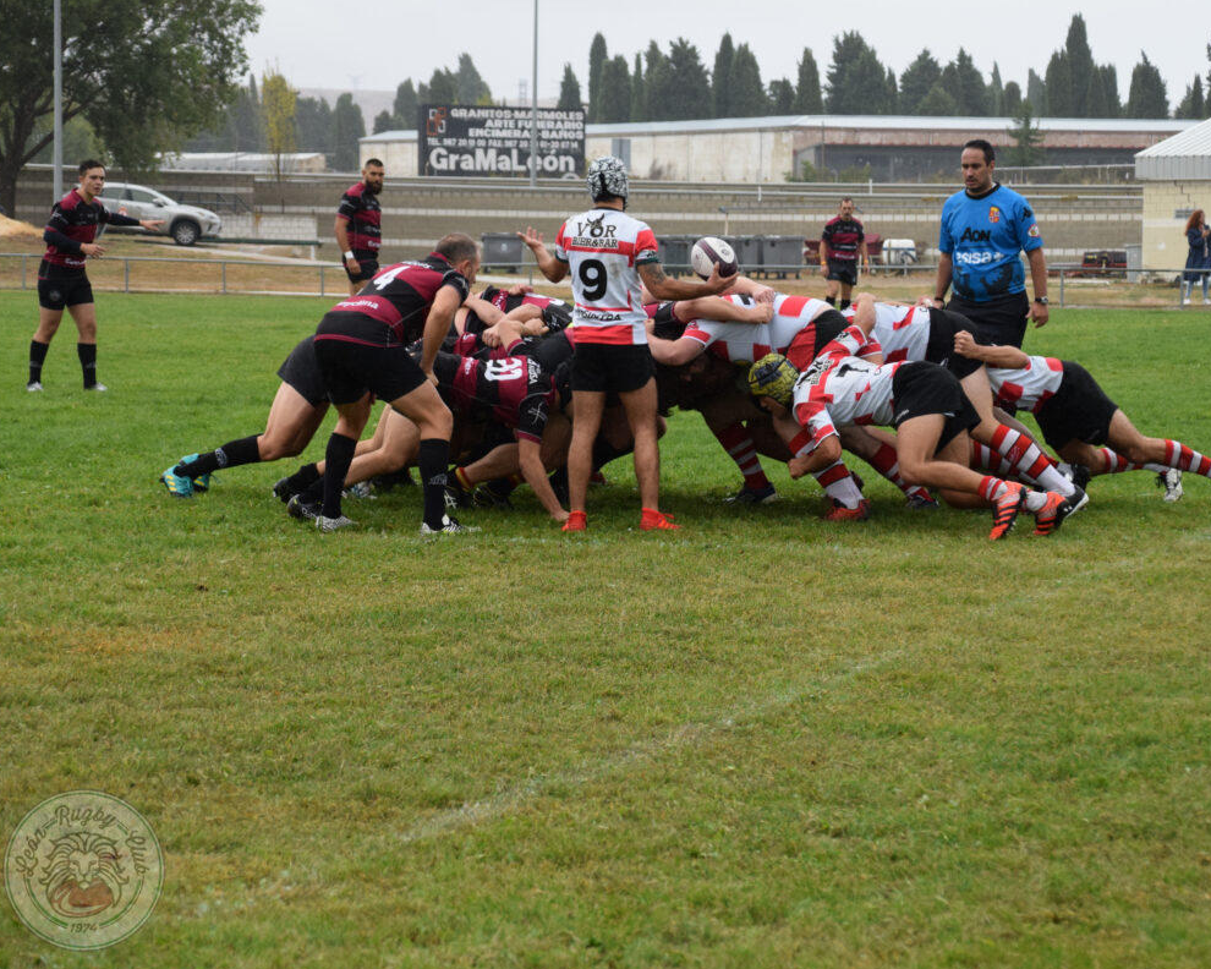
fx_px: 4158
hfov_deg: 16.6
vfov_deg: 13.3
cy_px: 487
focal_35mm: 116
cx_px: 696
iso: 1000
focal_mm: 68
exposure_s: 1/500
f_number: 5
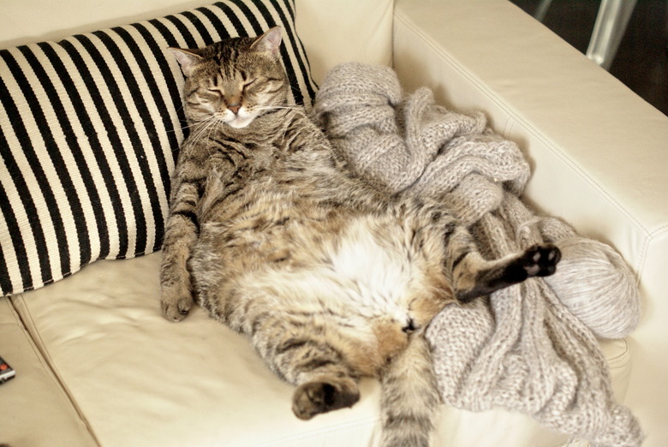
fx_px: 1393
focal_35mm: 75
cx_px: 334
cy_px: 224
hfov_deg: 27.0
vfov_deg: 18.2
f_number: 2.5
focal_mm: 50
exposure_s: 1/160
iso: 1600
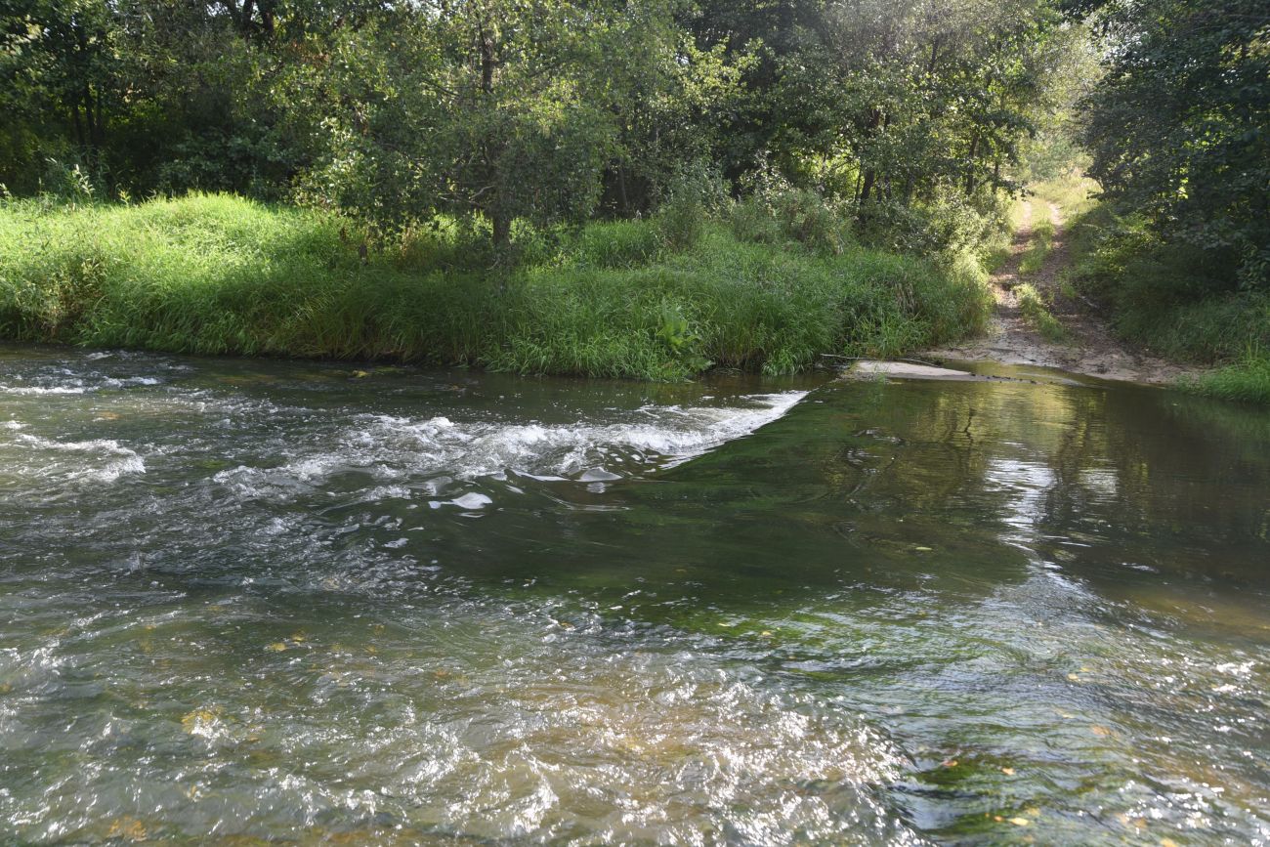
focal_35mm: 31
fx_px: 1094
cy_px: 424
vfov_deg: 42.3
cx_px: 635
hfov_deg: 60.3
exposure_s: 1/125
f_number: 6.3
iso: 160
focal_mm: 31
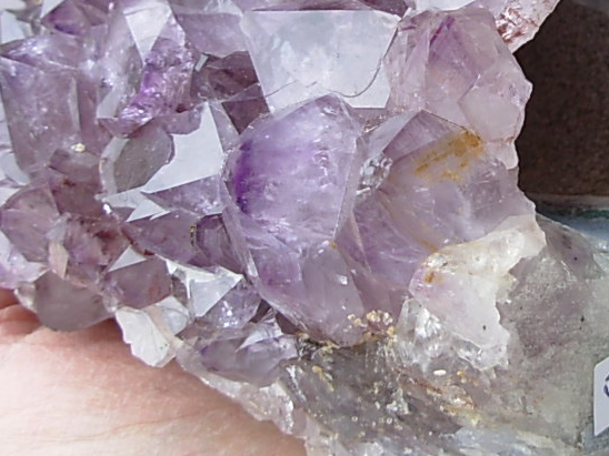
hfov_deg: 26.4
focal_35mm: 71
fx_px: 1249
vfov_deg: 20.5
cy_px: 95
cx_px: 553
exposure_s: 1/242
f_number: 2.9
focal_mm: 6.3
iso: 50
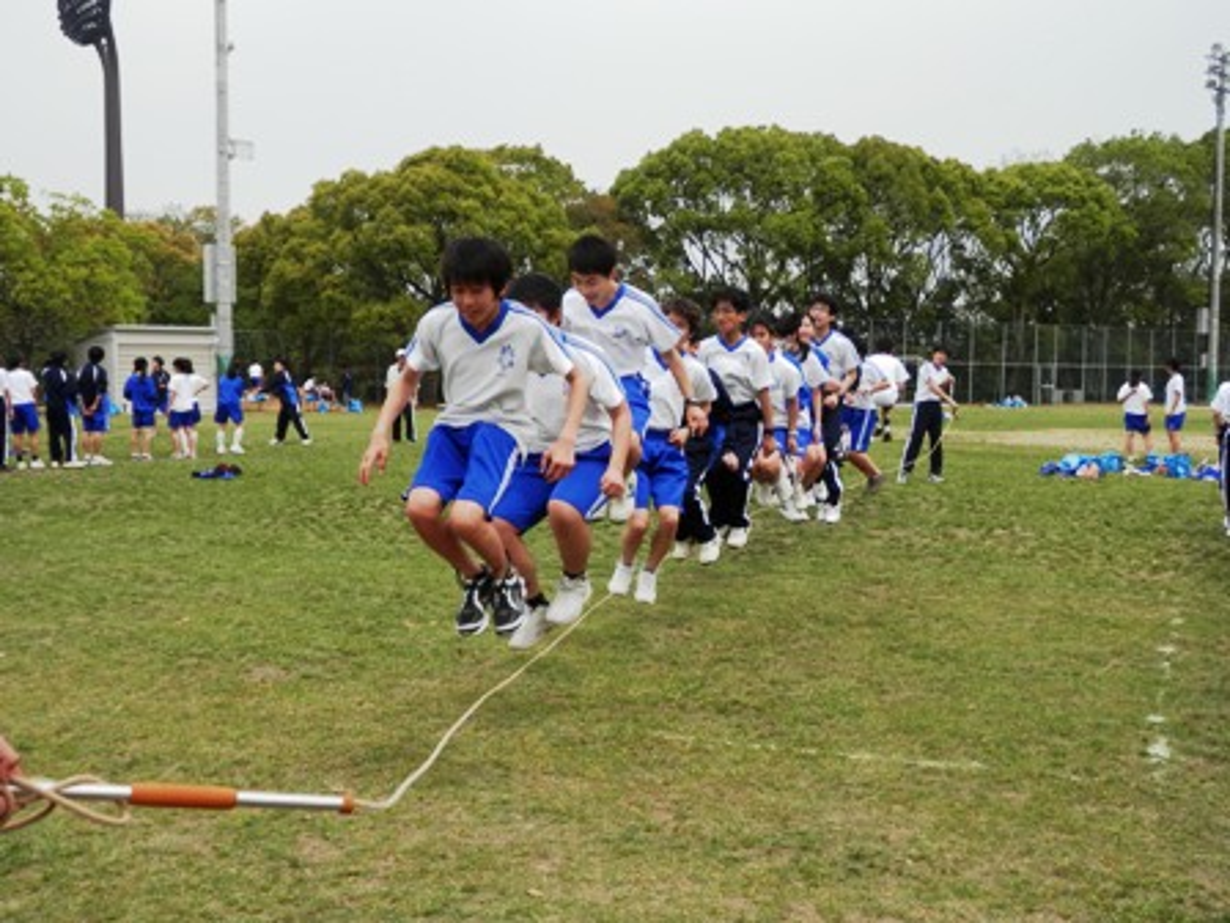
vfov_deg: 38.7
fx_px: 1315
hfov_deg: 50.1
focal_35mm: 37
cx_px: 615
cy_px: 462
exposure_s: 1/800
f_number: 3.6
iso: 80
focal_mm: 6.6
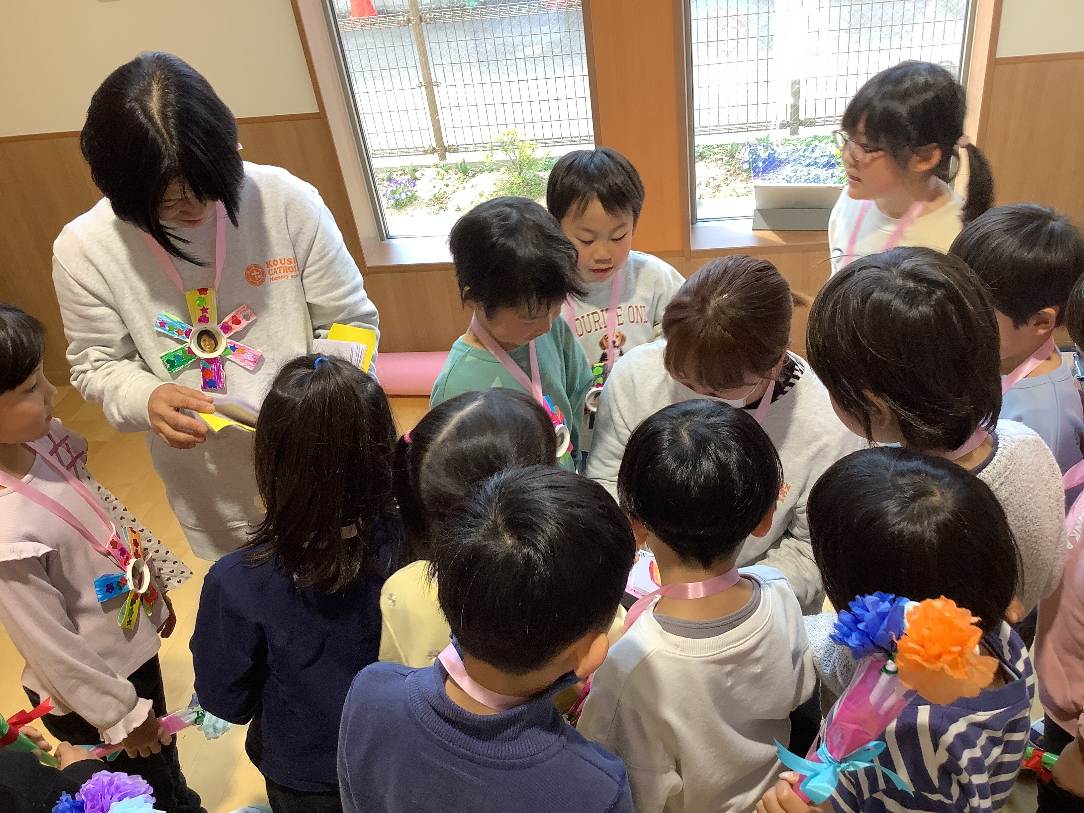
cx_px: 542
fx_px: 971
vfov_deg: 45.4
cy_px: 406
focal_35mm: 31
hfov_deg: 58.4
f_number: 2.4
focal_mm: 3.3
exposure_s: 1/60
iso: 50
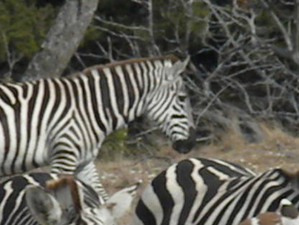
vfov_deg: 1.6
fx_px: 7873
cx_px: 167
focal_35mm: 911
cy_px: 170
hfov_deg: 2.2
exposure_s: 1/425
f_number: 14
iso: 640
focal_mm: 42.1
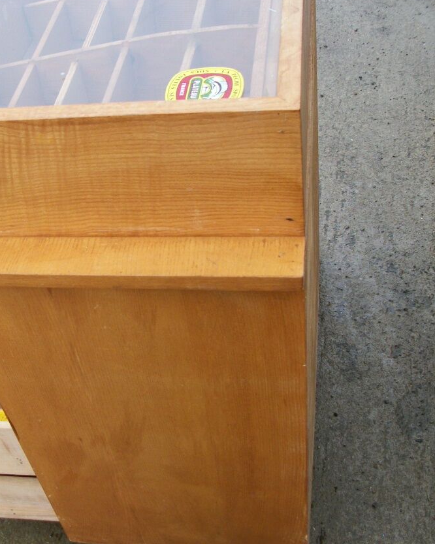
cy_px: 272
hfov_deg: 31.0
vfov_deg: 38.8
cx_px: 122
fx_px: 773
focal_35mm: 48
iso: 80
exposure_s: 1/400
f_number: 2.9
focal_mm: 5.7
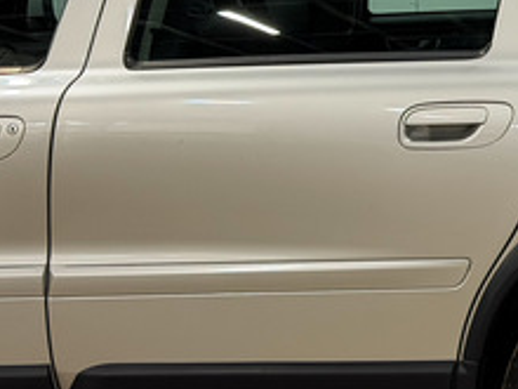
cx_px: 664
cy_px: 125
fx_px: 1960
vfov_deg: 11.3
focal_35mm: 131
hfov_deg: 14.5
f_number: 1.8
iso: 125
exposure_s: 1/50
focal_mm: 6.76
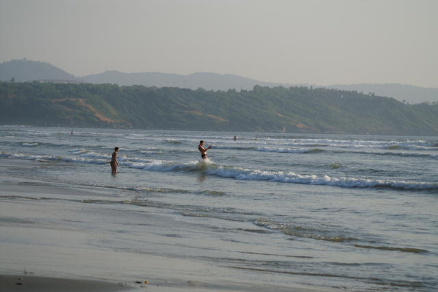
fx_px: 1824
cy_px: 146
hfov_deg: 13.7
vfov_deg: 9.1
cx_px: 219
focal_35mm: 150
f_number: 5.6
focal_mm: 100
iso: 200
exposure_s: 1/1600
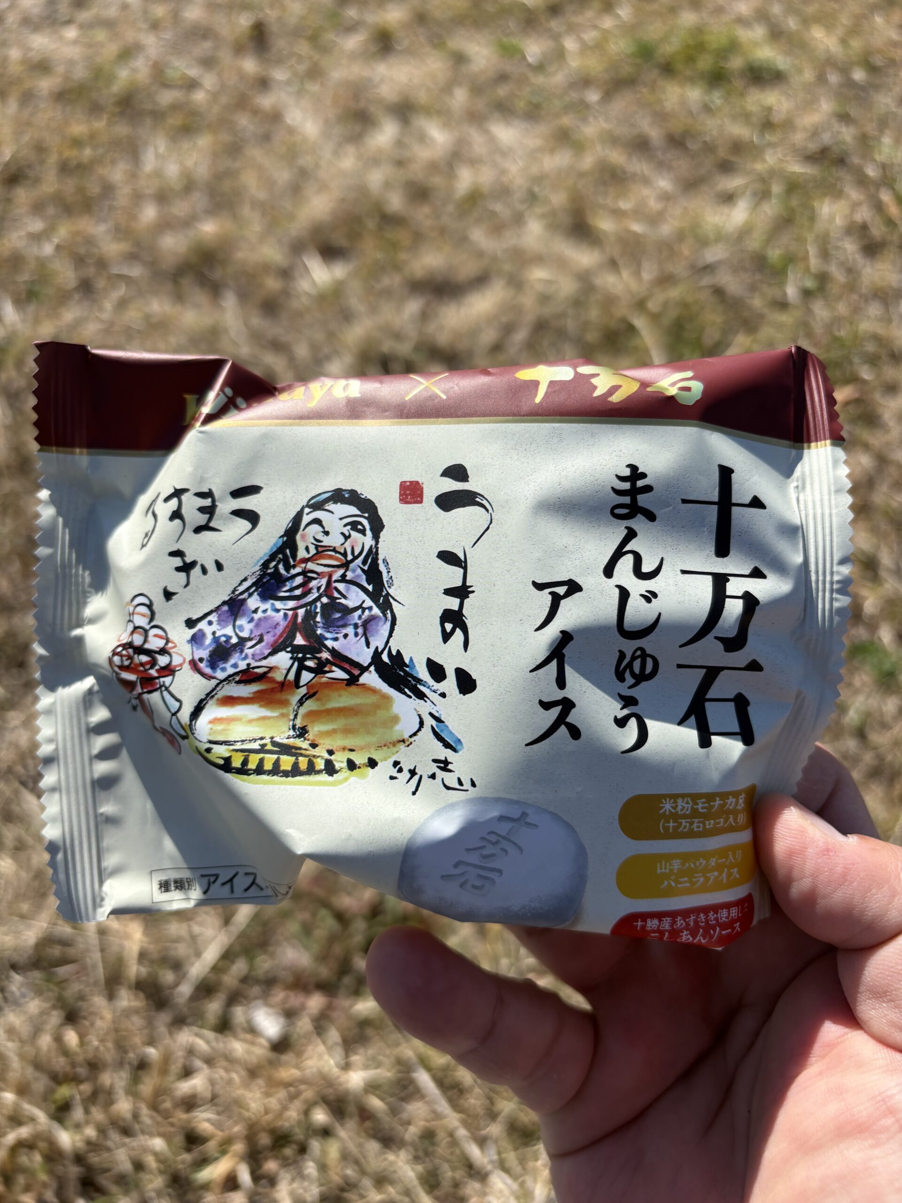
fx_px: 903
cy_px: 602
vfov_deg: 67.3
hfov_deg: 53.1
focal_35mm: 26
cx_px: 451
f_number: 1.6
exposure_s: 1/4065
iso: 50
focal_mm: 5.96
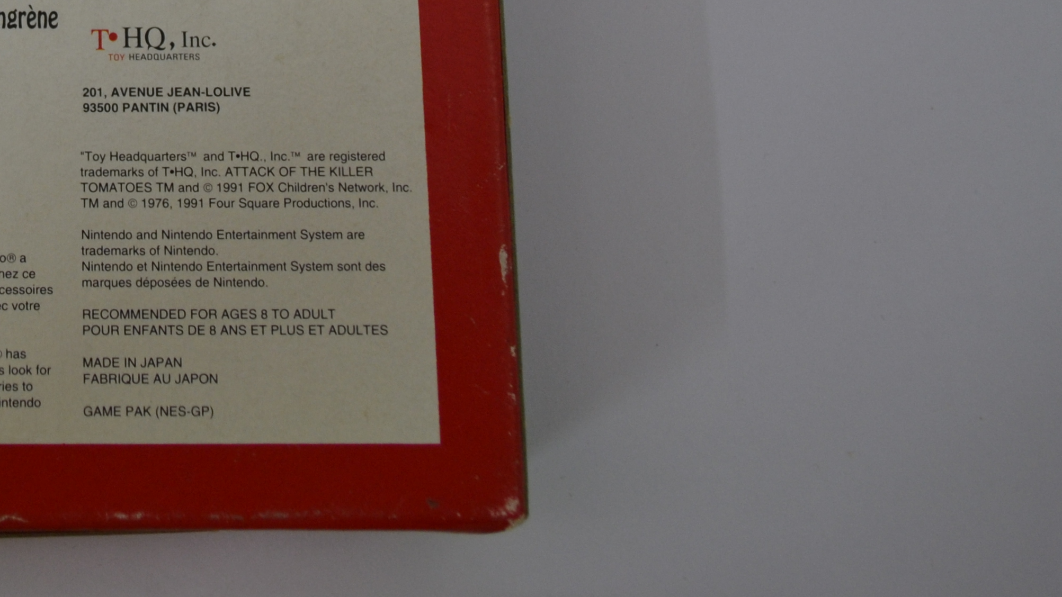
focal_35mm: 65
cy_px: -209
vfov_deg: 17.3
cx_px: -32
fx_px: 1830
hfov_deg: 29.9
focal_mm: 18
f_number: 3.5
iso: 400
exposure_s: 1/40
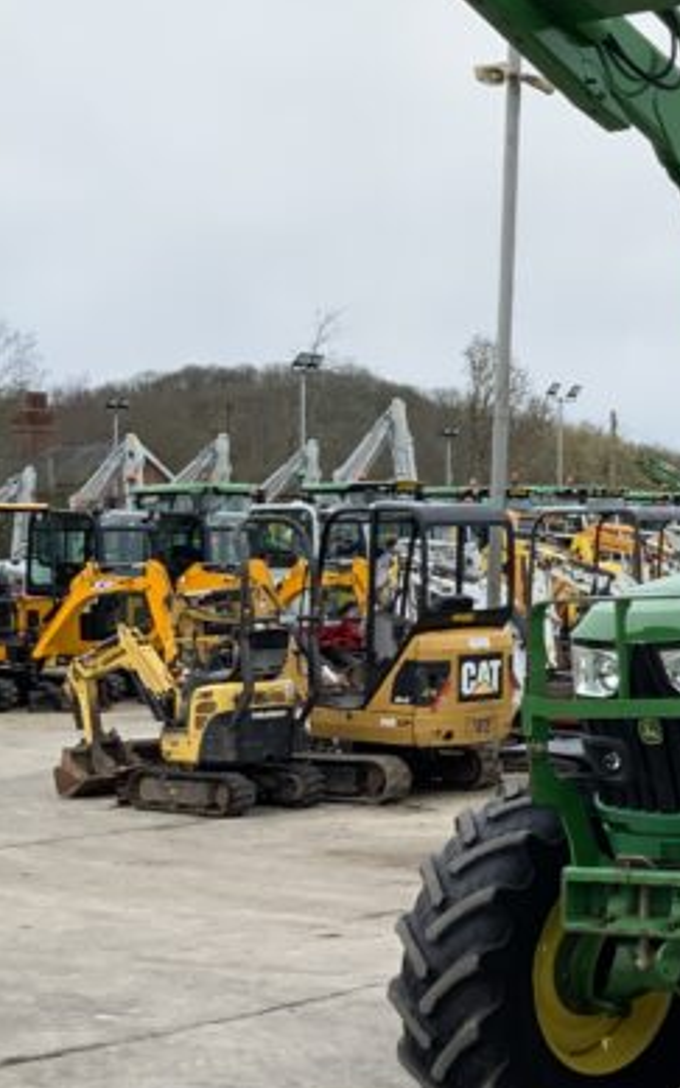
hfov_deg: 14.5
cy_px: 392
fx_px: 2403
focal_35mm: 81
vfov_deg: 25.4
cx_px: 1159
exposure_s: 1/294
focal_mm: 3
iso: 16
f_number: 1.8
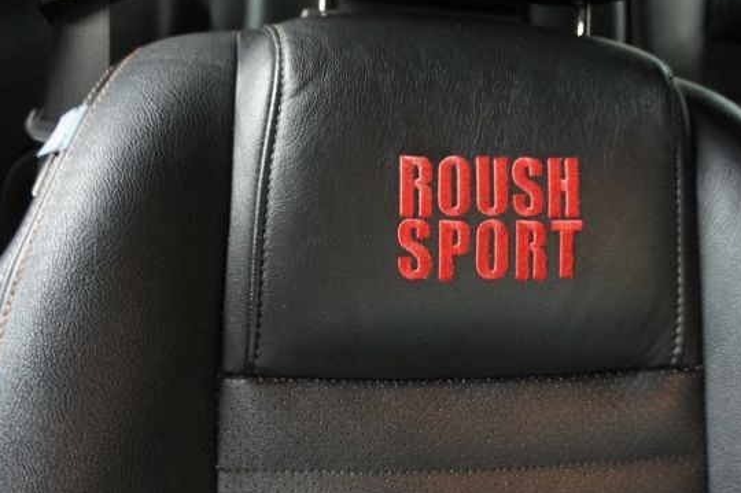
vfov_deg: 41.0
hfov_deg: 58.7
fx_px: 658
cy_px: 264
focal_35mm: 32
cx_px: 406
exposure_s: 1/13
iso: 1600
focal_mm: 18
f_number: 3.5
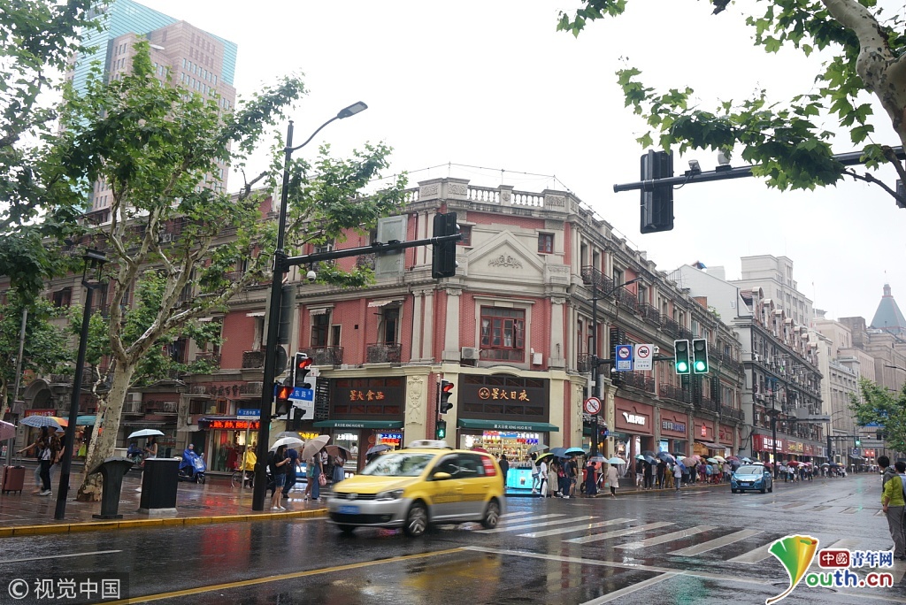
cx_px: 453
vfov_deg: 41.8
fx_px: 793
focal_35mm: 32
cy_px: 302
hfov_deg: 59.5
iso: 200
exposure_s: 1/40
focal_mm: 21
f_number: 6.3
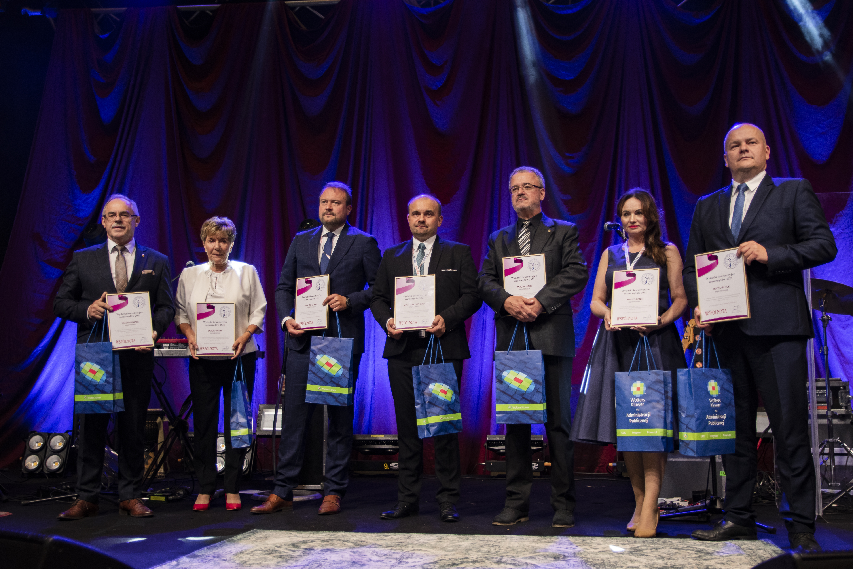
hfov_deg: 49.6
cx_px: 426
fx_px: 924
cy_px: 284
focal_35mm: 39
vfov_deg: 34.2
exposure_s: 1/320
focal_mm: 26
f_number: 2.8
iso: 640
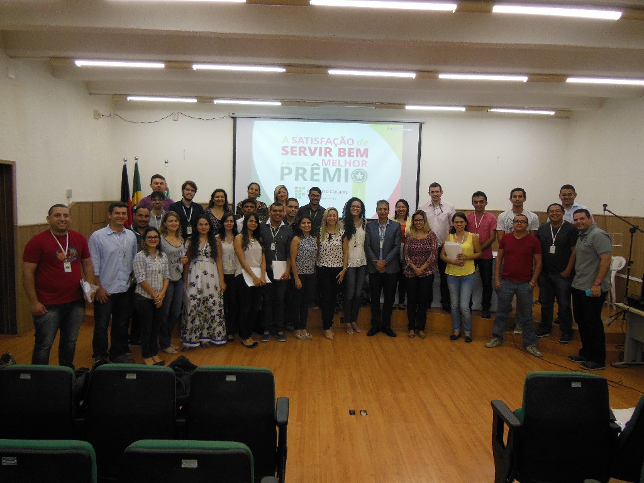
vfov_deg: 54.9
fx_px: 465
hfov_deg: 69.4
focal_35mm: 25
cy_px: 242
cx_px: 322
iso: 250
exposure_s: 1/30
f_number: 3.5
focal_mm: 4.5
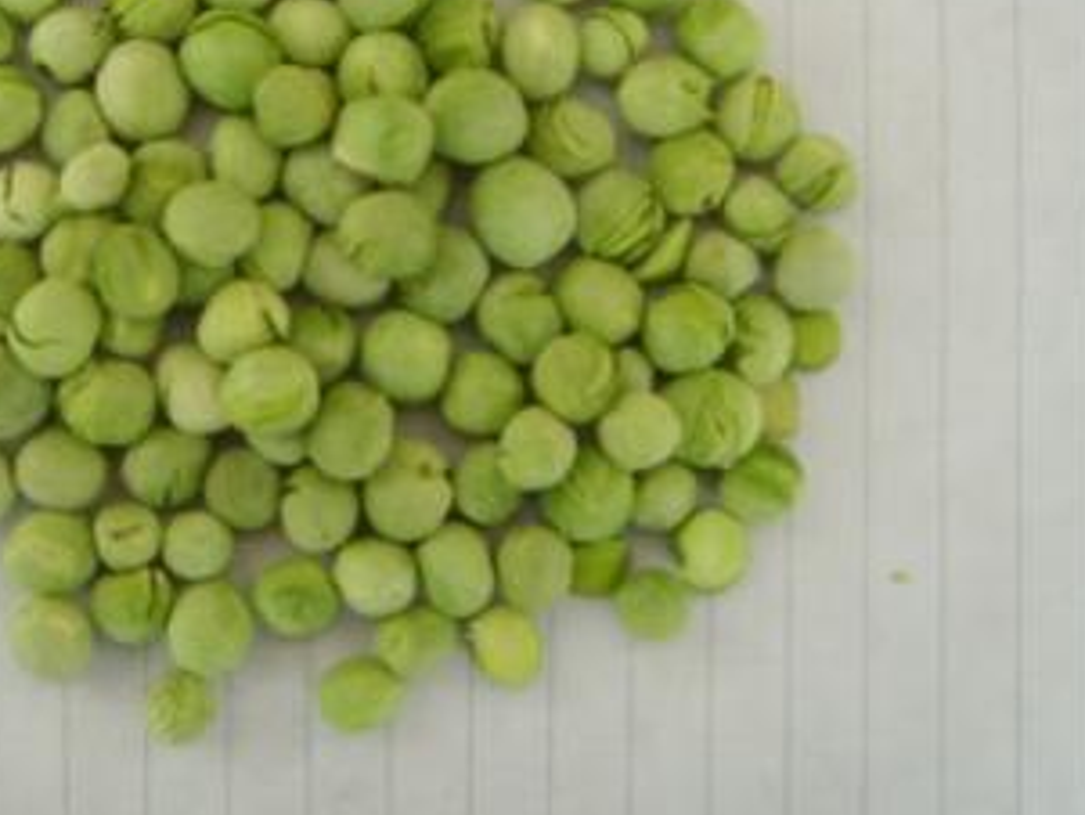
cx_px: 321
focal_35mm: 58
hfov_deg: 32.8
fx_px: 1819
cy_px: 267
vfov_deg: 25.1
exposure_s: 1/125
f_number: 3.5
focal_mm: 6.6
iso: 80
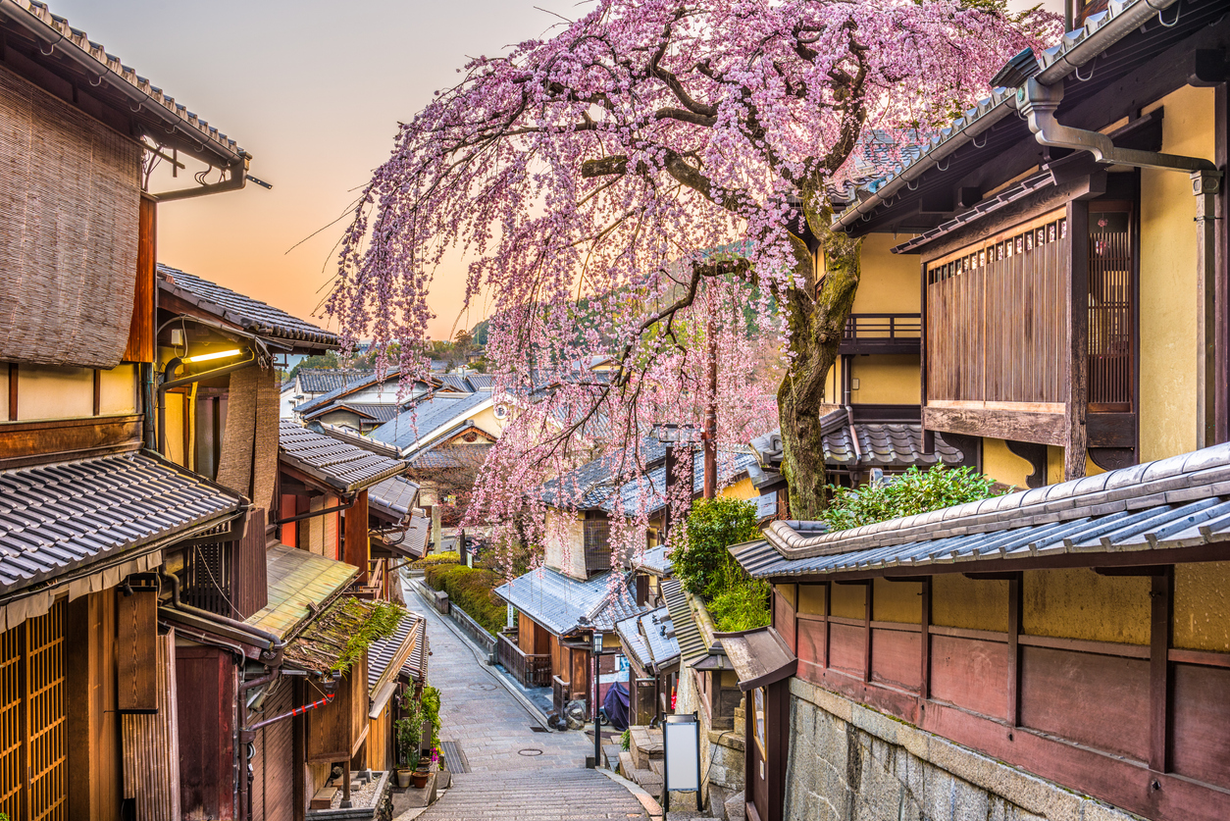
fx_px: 1230
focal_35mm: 36
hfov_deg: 53.1
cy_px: 410
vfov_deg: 36.9
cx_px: 615
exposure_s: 1.3
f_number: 11
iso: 64
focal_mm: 36
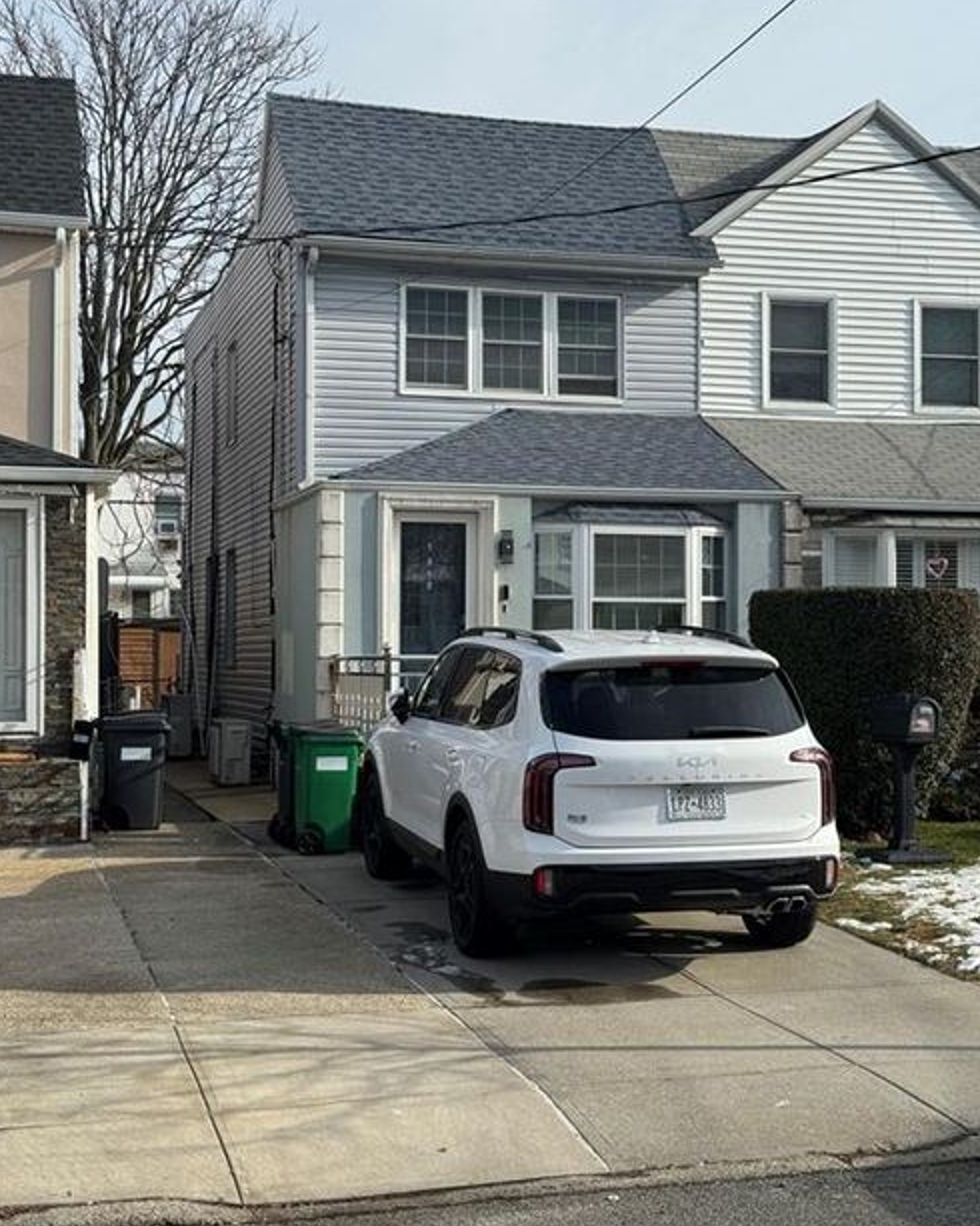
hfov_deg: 29.7
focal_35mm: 51
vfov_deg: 36.7
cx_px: 492
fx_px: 1850
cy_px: 607
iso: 64
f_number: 1.78
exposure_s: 1/3425
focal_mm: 6.76
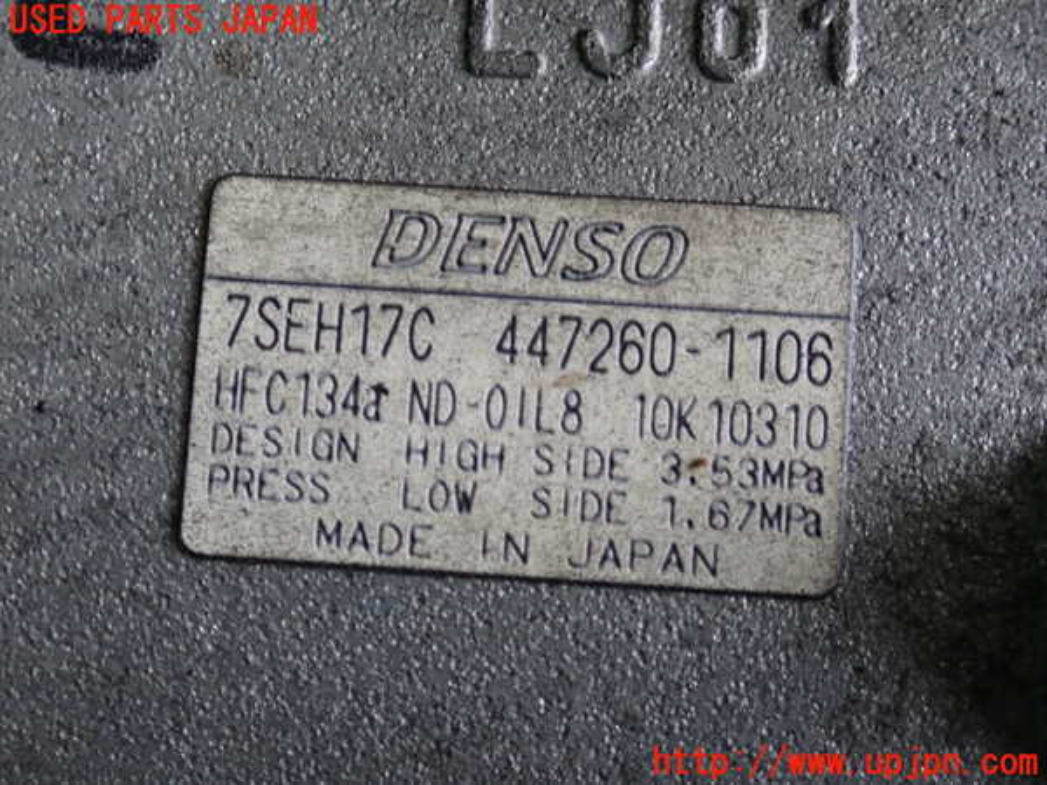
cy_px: 392
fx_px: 2843
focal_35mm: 94
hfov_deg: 20.9
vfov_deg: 15.7
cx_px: 524
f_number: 4.7
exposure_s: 1/60
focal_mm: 16.79
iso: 800
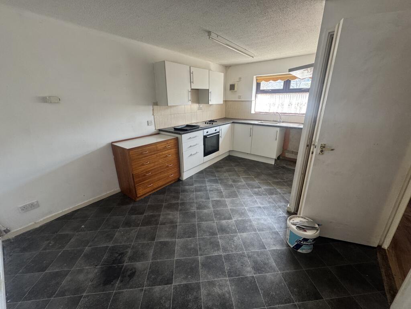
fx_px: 166
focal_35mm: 14
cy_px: 154
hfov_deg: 102.1
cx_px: 206
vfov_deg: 85.7
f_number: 2.2
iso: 200
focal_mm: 2.22
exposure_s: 1/99
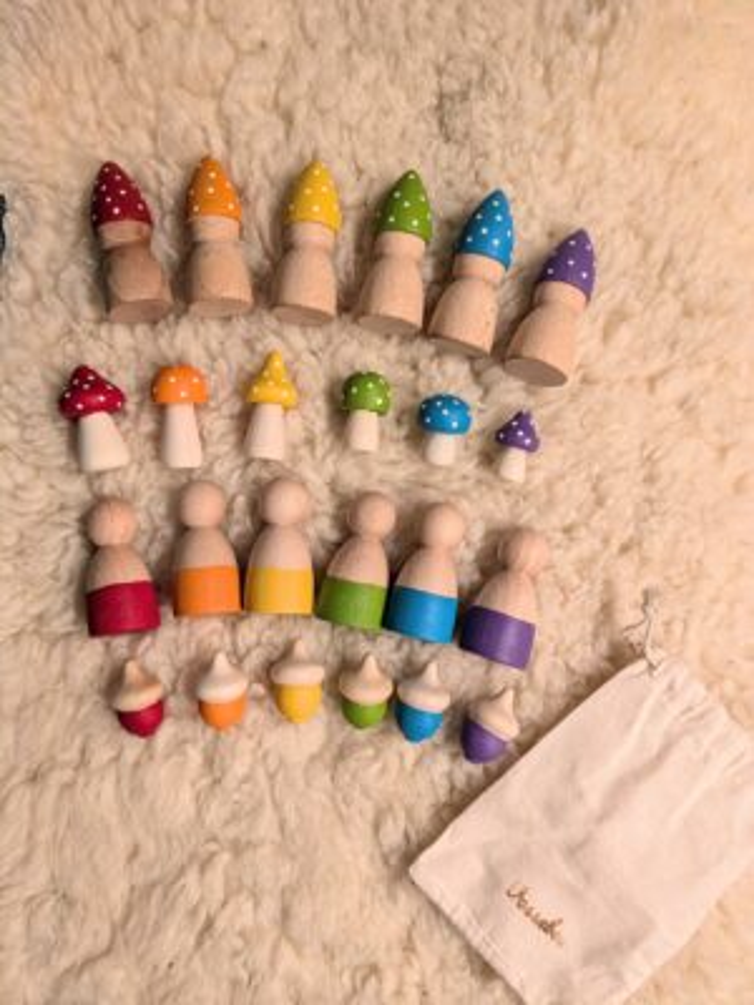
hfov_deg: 51.4
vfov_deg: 65.3
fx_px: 784
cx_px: 377
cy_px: 502
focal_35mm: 27
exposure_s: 1/25
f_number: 1.73
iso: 184
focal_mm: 4.38
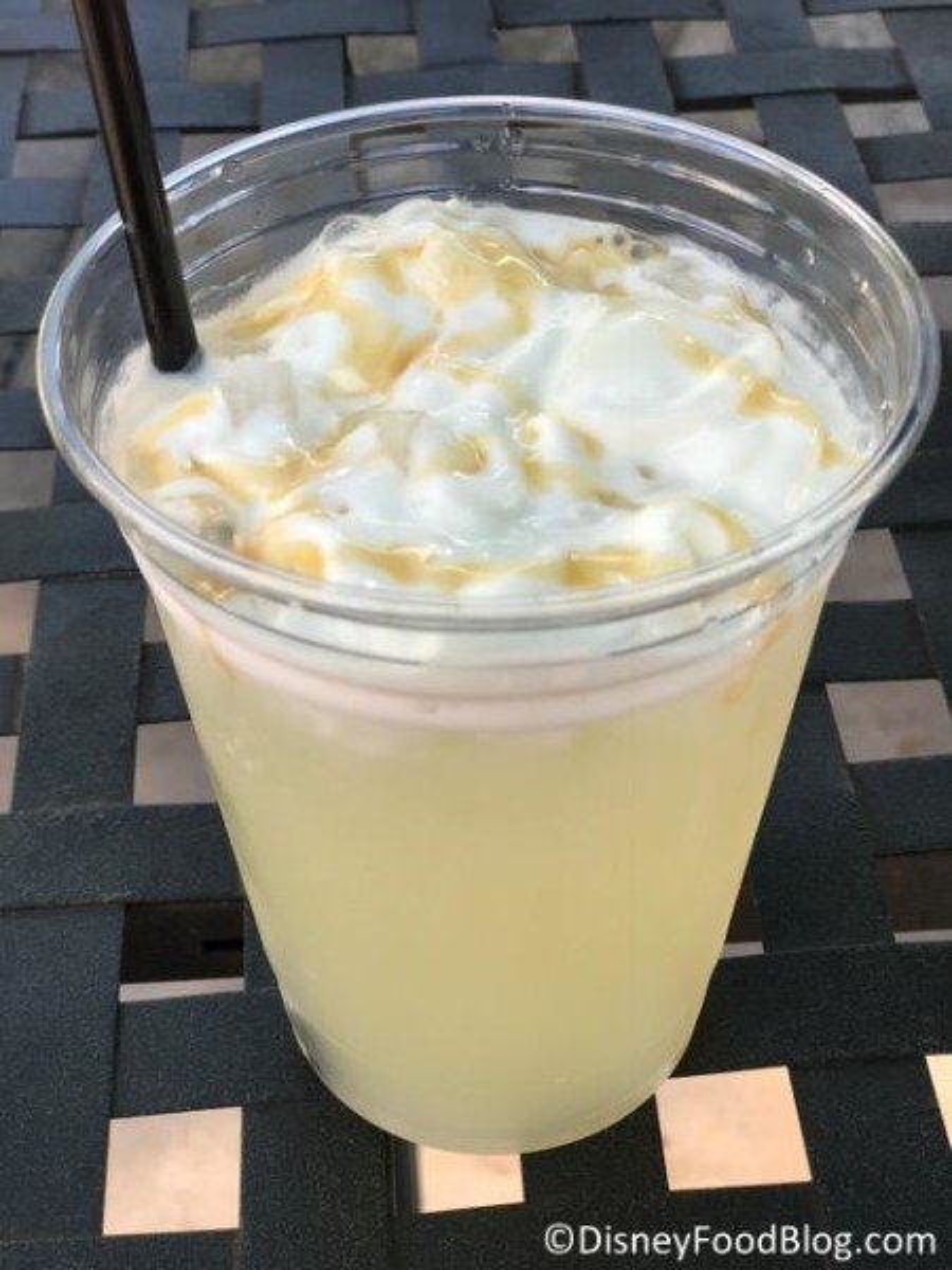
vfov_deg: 33.8
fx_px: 2090
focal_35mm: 57
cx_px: 476
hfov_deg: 25.7
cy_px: 635
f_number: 2.8
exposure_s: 1/124
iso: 20
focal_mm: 6.6
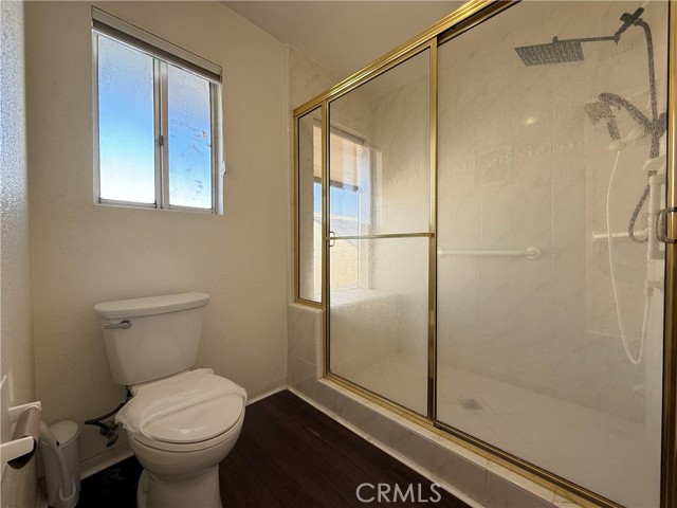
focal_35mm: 14
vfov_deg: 85.7
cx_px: 338
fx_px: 274
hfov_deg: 102.1
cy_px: 254
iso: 100
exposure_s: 1/120
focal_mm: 2.22
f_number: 2.2
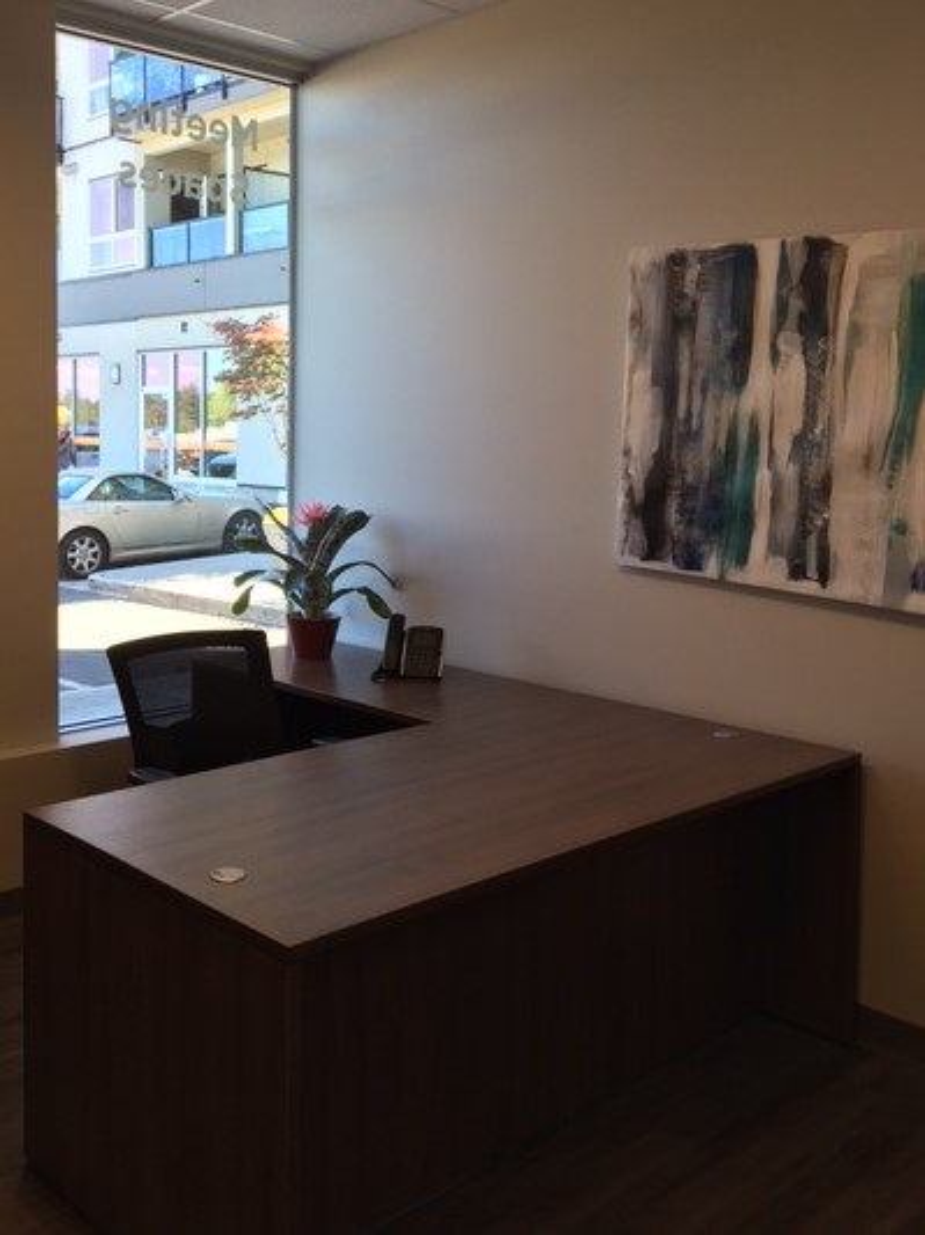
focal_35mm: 29
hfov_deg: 48.2
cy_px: 618
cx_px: 462
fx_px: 1034
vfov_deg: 61.7
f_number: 2.2
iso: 25
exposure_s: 1/60
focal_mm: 4.15
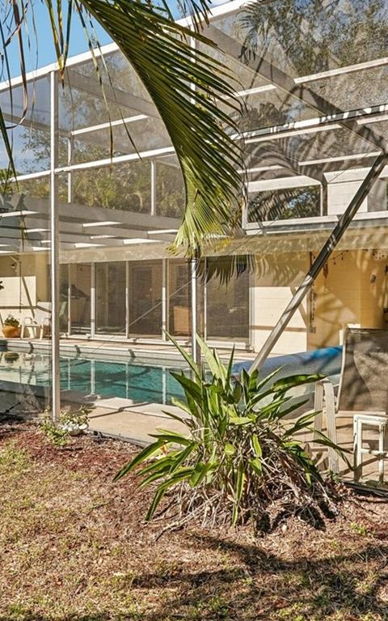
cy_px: 290
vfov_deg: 56.6
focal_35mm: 34
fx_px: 575
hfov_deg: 37.3
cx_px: 207
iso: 400
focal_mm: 16
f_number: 8
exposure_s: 1/640
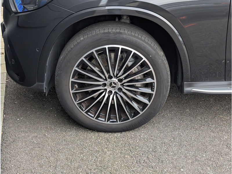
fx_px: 328
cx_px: 116
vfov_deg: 29.7
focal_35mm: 49
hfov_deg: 38.9
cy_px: 87
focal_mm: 6.9
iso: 474
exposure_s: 1/407
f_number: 1.68
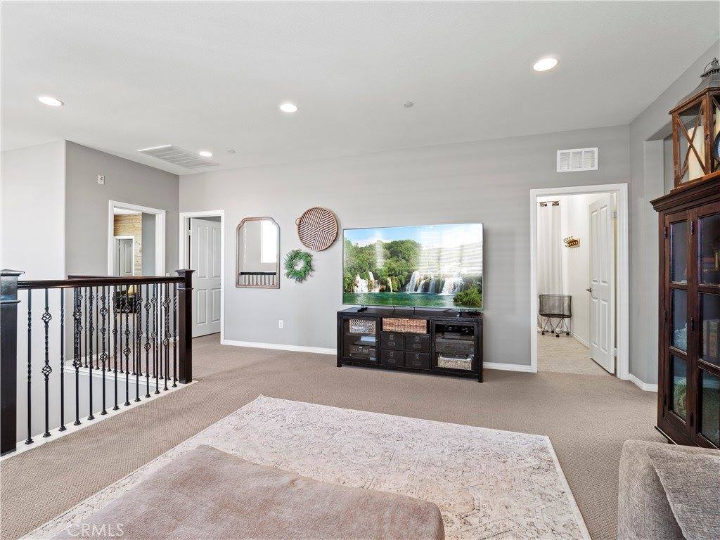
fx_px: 333
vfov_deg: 78.1
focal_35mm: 16
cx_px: 360
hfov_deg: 94.5
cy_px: 270
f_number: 8
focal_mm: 8
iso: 200
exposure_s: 1.3
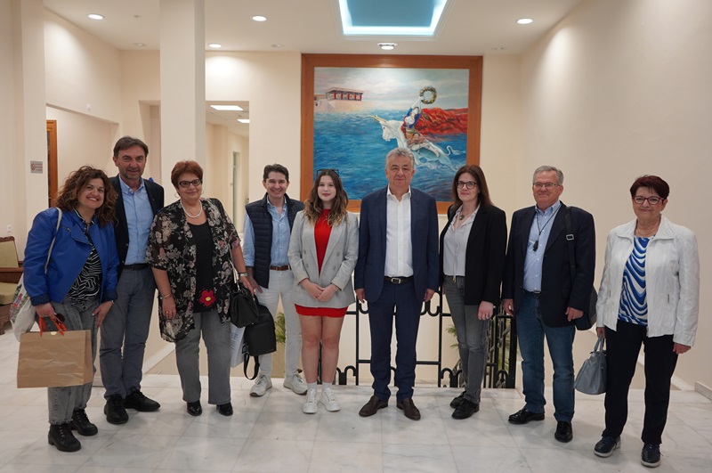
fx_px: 553
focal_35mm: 28
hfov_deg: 65.5
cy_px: 236
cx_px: 356
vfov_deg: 46.3
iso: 1250
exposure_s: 1/160
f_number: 4
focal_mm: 28
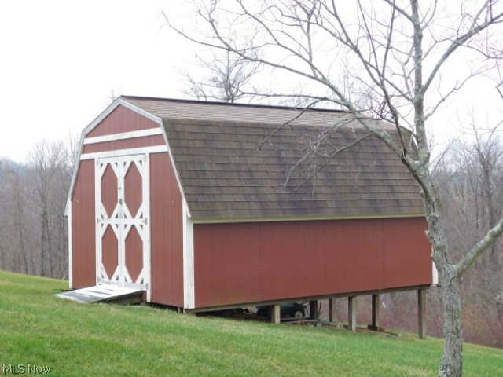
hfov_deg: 32.7
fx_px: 857
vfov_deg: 24.8
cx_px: 252
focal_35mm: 59
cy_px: 188
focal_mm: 10.4
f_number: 4
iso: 125
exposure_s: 1/50
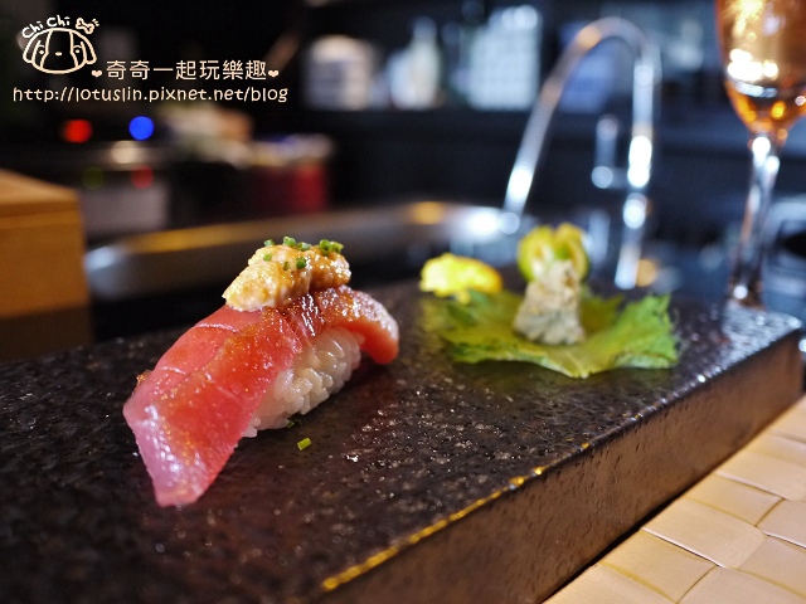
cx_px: 403
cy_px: 302
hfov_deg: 63.4
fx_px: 652
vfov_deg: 49.7
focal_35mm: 28
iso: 800
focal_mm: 14
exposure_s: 1/30
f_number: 2.5
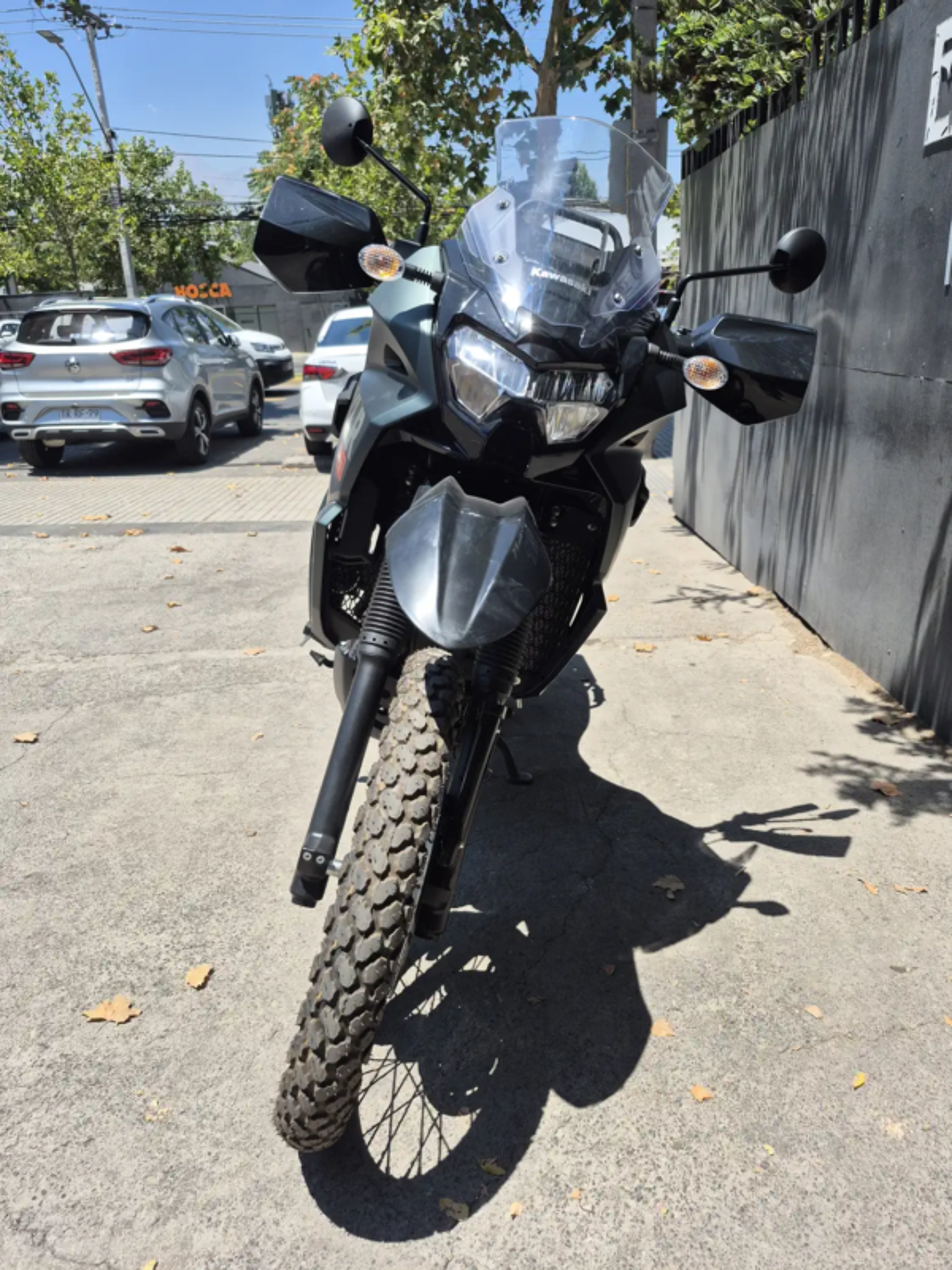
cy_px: 635
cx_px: 476
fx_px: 843
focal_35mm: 23
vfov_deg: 73.9
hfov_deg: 58.9
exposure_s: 1/1204
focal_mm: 5.4
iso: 25
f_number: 1.8
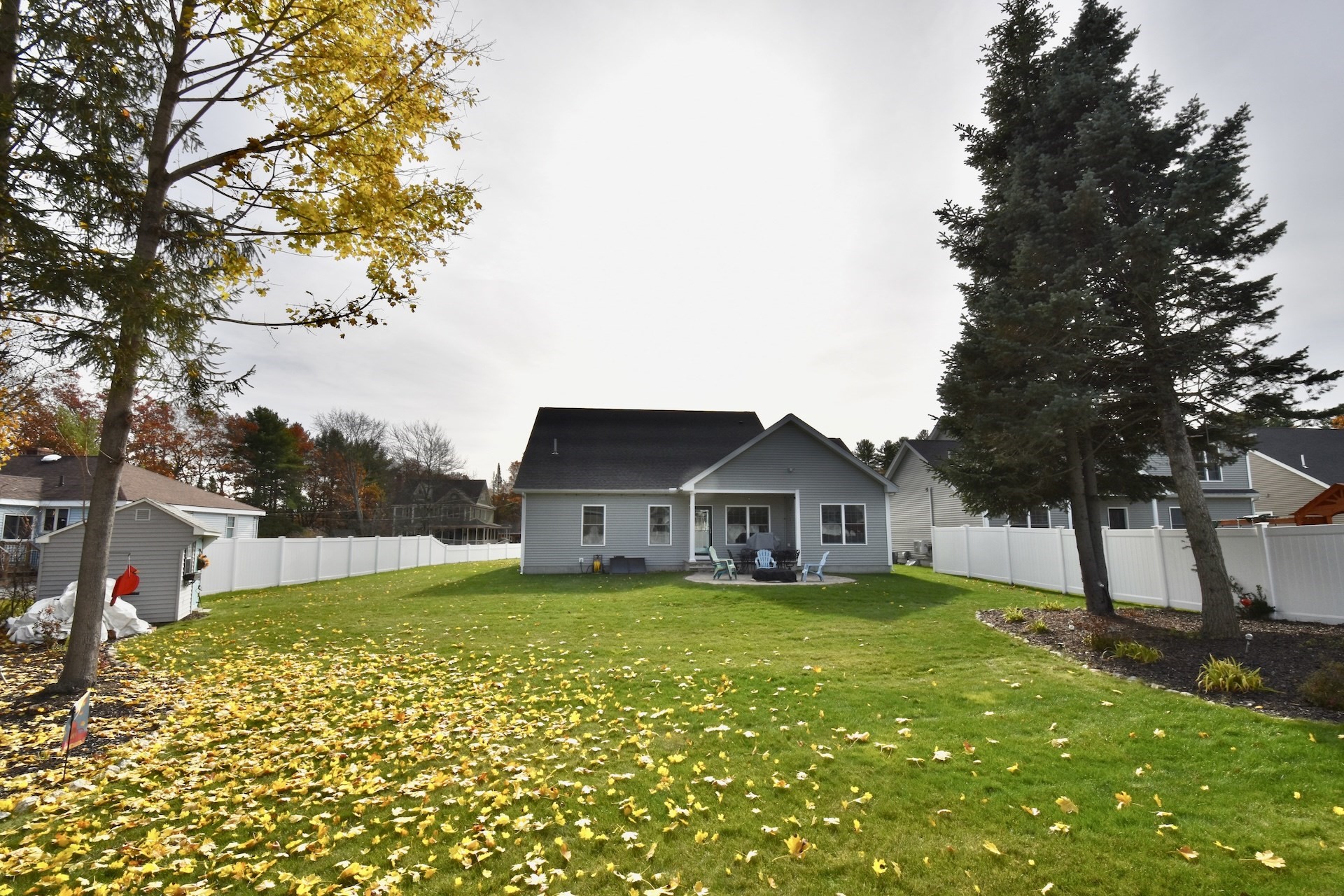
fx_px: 560
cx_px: 672
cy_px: 448
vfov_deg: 77.3
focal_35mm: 15
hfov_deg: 100.4
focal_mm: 10
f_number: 10
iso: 200
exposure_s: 1/400
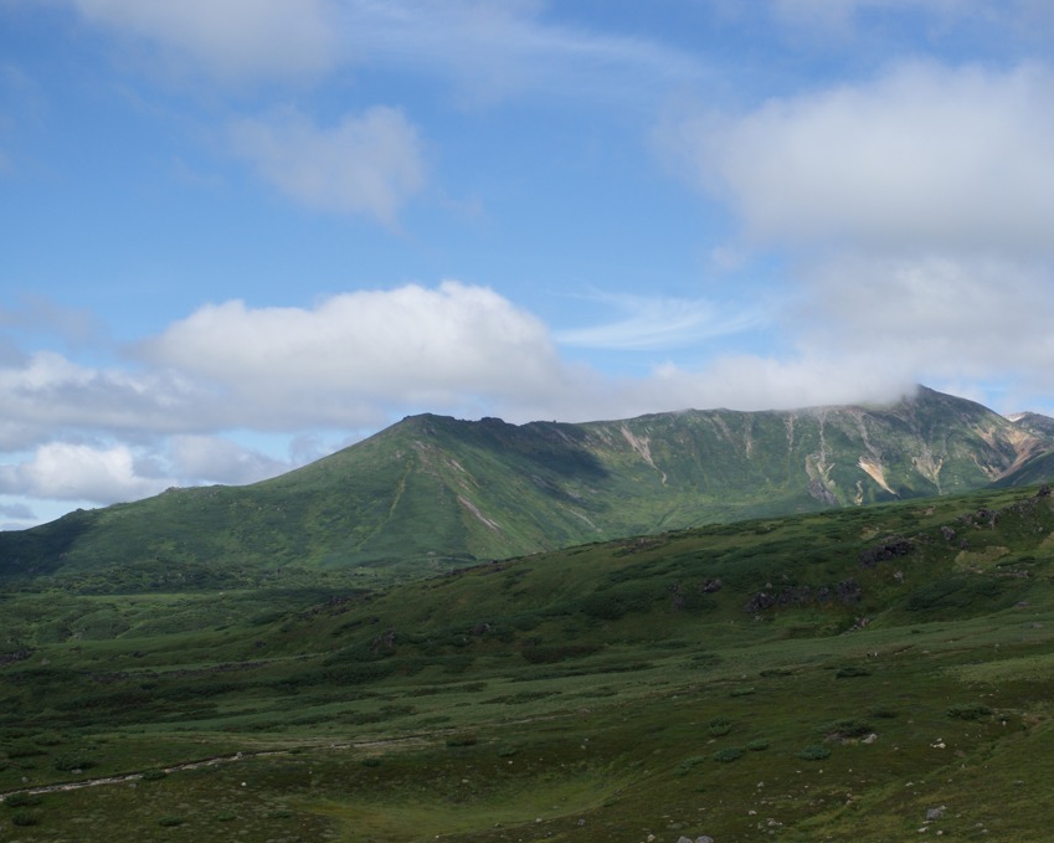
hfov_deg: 36.6
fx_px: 1591
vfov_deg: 29.7
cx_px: 595
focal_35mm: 51
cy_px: 422
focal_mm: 30
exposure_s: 1/1250
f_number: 5
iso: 200
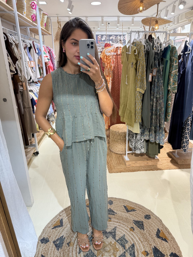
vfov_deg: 71.6
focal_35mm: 24
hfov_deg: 56.8
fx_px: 178
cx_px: 96
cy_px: 128
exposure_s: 1/147
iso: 64
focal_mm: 6.76
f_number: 1.78
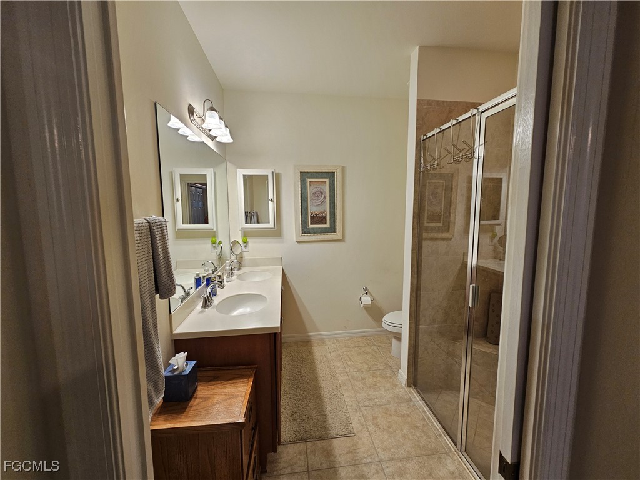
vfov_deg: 89.9
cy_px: 240
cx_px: 320
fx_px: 240
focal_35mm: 13
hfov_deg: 106.2
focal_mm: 2.2
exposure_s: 1/60
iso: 160
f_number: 2.2
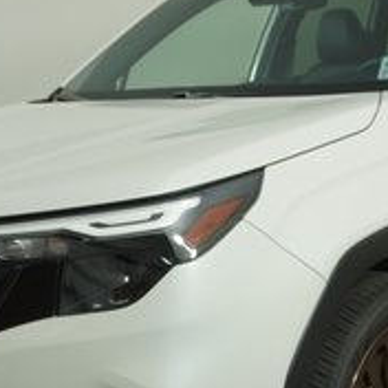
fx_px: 938
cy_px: 299
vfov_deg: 23.1
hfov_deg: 23.3
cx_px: 251
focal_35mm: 74
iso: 200
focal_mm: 16
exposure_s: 1/160
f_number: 4.5
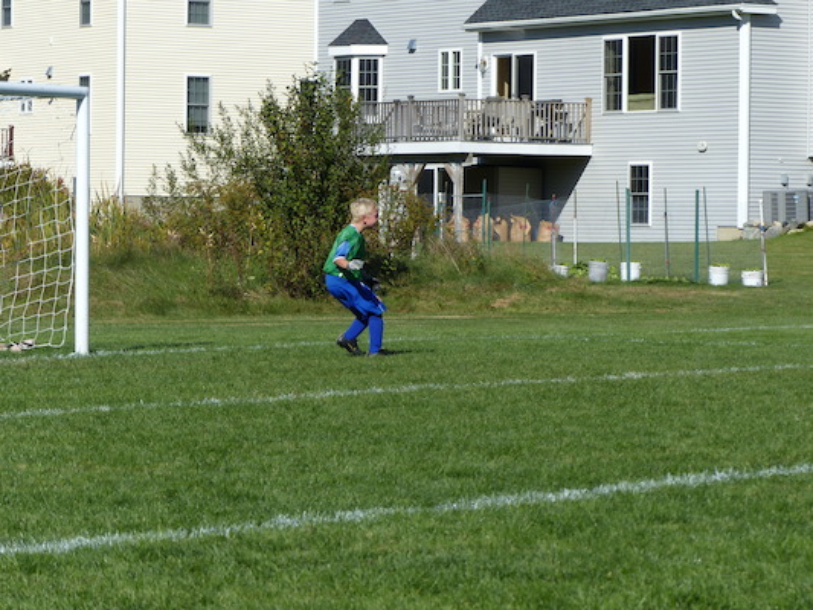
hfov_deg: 12.3
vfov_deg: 9.3
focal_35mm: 160
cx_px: 406
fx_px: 3759
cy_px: 305
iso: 100
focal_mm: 28.7
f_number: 4
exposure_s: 1/1600
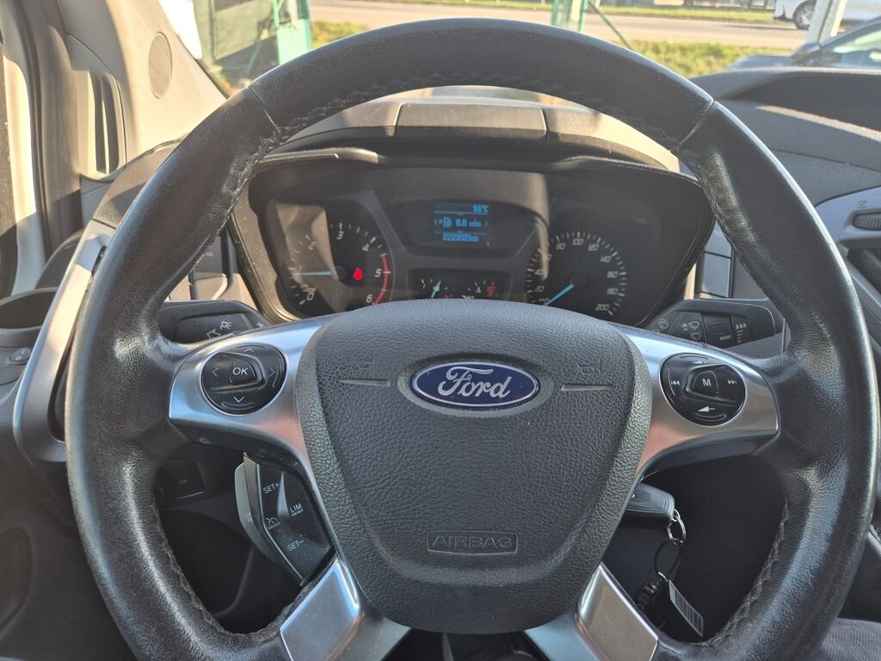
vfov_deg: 58.9
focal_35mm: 23
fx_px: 585
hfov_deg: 73.9
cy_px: 330
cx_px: 440
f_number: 1.8
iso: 40
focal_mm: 5.4
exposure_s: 1/180
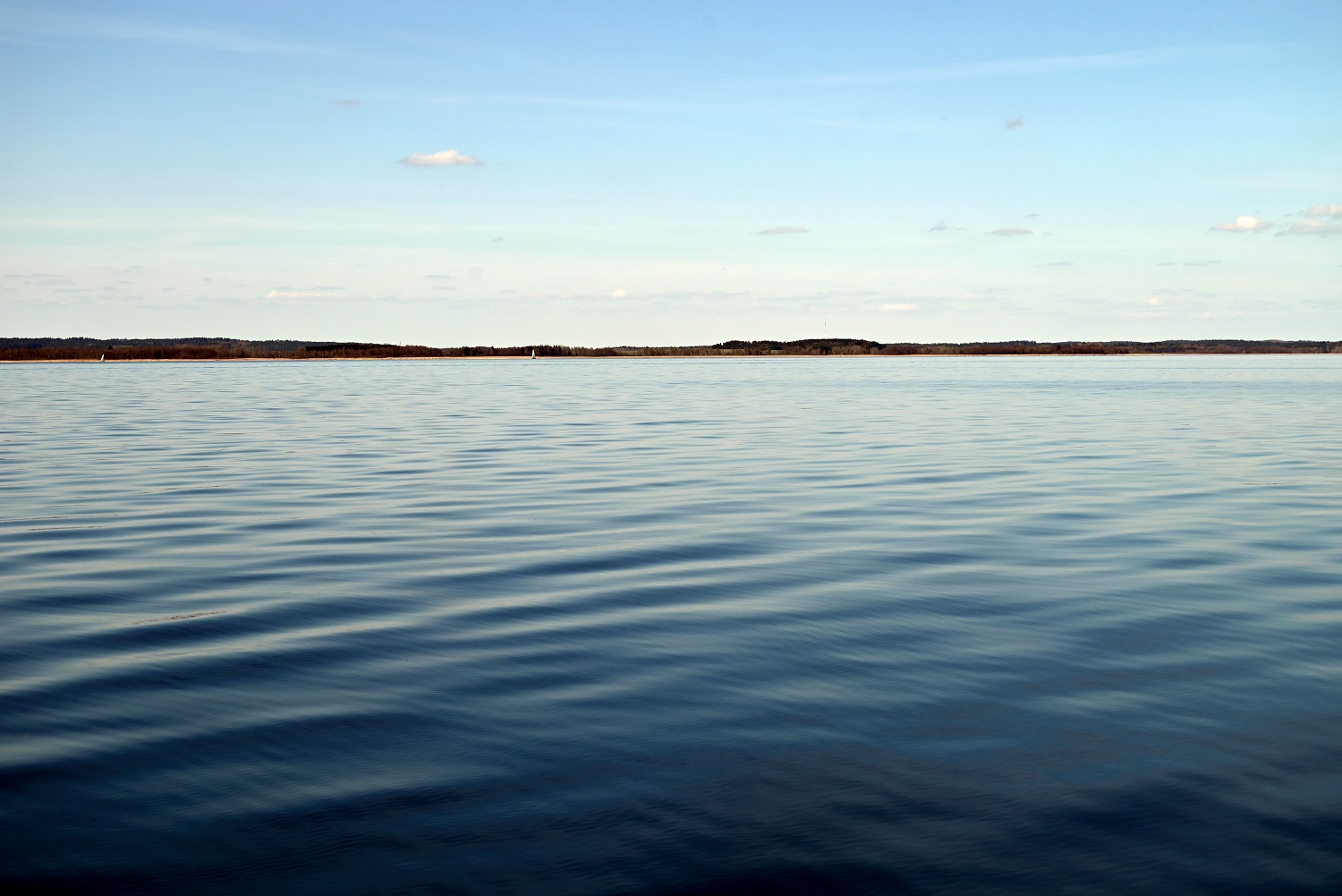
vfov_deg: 19.5
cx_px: 671
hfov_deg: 28.8
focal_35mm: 70
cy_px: 448
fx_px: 2610
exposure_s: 1/800
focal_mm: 70
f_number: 7.1
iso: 100
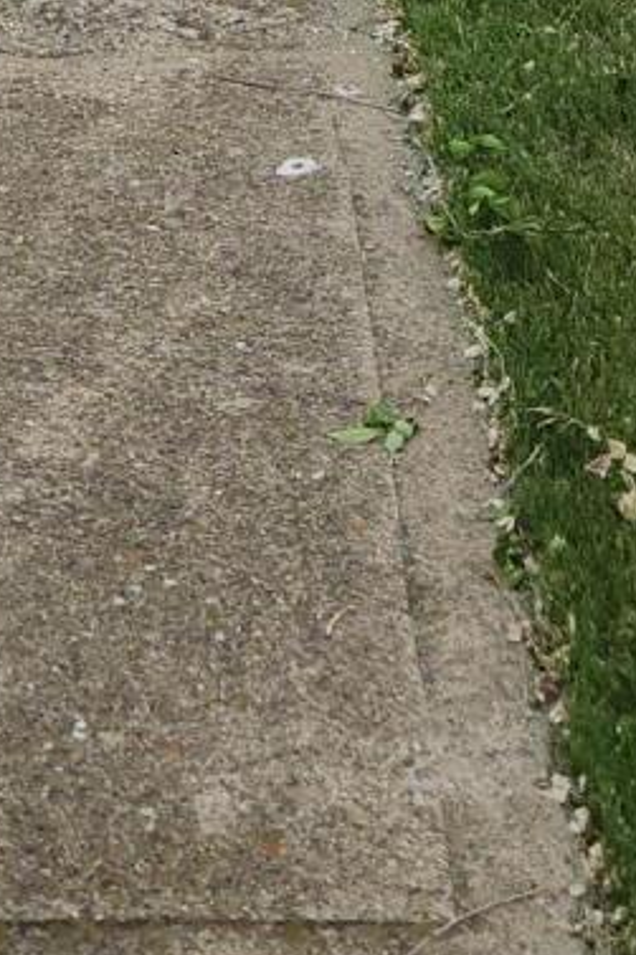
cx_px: 79
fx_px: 3368
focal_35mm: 127
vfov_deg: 14.2
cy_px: -798
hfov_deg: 10.7
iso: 20
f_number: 1.8
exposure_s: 1/1176
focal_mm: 5.4
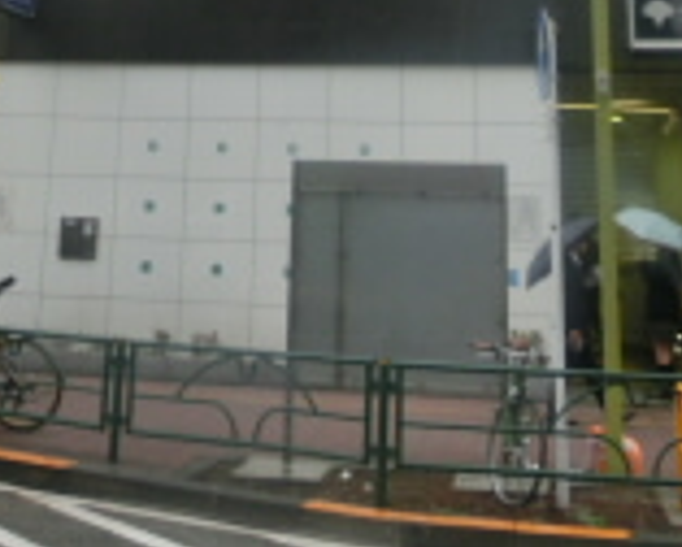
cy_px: -150
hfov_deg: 29.5
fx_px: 1293
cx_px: 282
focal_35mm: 64
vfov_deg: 21.7
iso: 100
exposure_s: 1/125
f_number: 3
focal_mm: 4.24
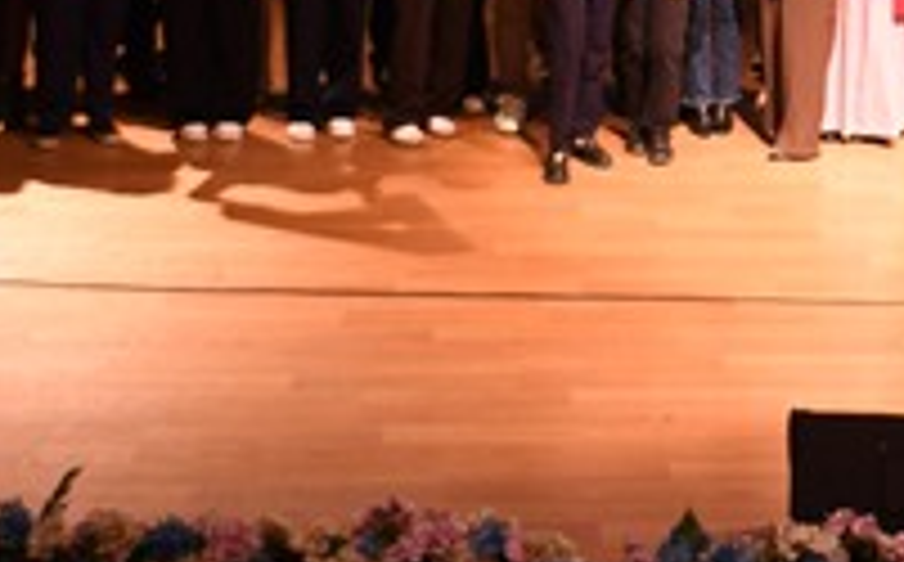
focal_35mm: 131
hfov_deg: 15.9
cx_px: 724
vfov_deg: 9.7
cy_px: -247
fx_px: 3223
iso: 500
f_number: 3.2
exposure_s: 1/50
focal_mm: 29
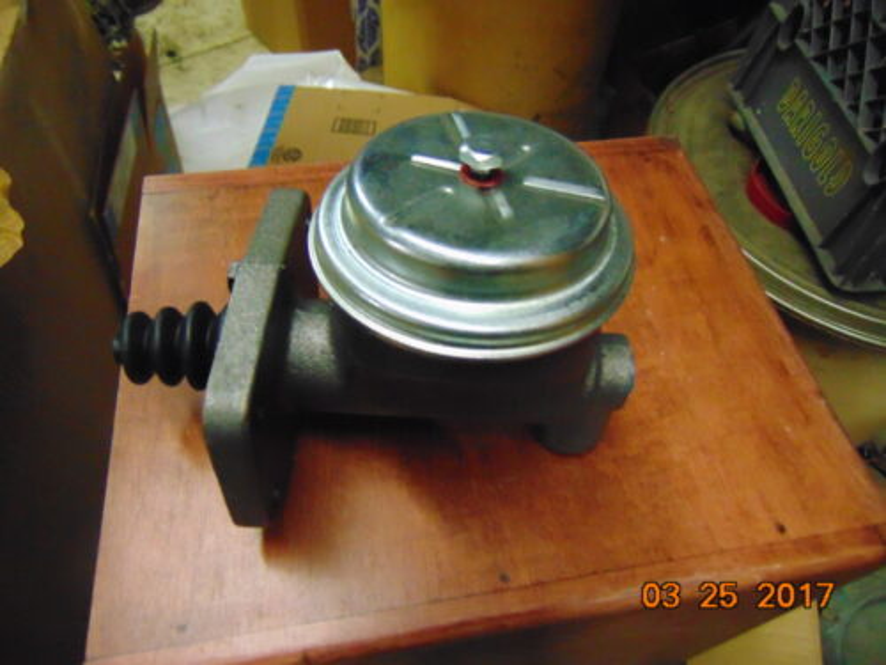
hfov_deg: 69.4
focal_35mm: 25
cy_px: 332
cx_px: 443
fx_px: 640
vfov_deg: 54.9
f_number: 3
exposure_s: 1/40
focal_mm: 4.5
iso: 800
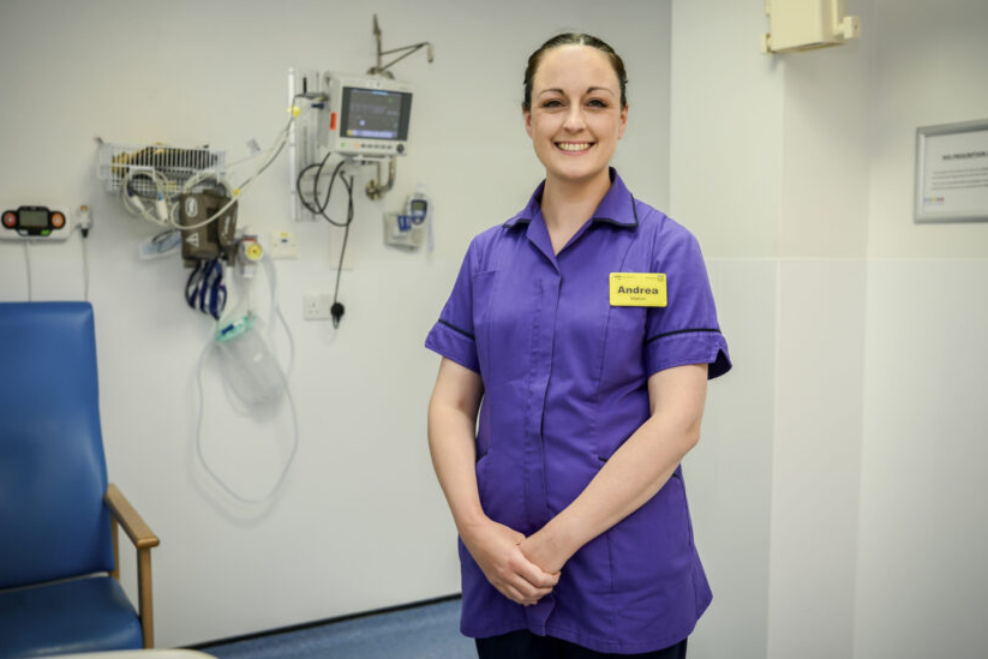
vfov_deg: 37.9
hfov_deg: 54.4
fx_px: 961
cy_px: 334
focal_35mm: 35
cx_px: 496
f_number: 2.8
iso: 320
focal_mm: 32
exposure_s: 1/125
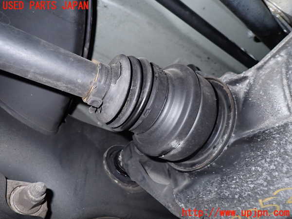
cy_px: 110
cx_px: 146
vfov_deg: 54.9
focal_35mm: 25
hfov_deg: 69.4
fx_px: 211
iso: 250
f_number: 5.6
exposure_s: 1/30
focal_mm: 4.5
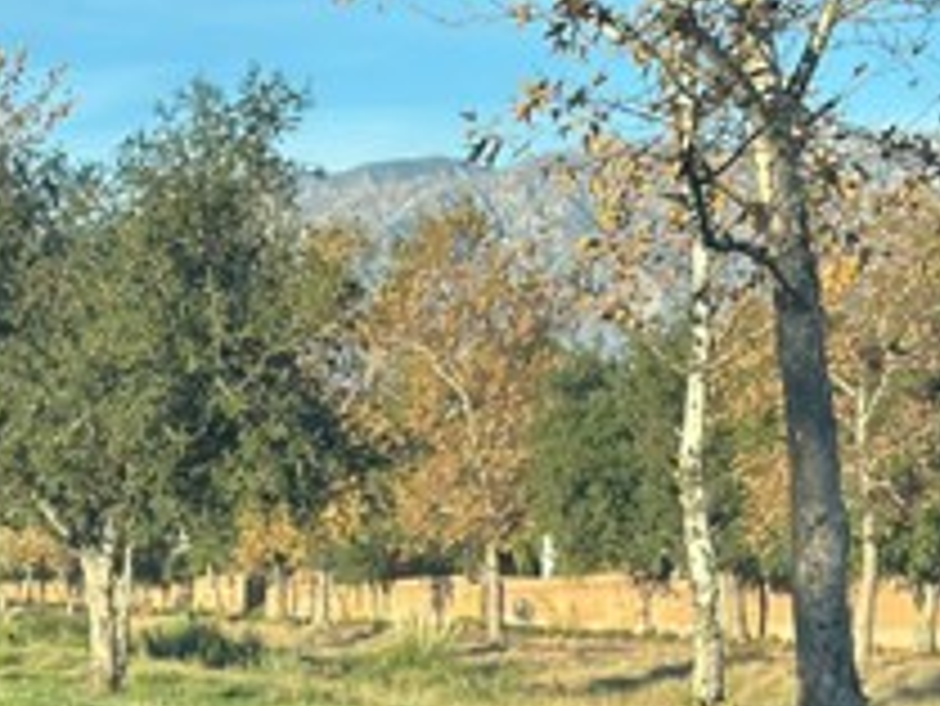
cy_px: 886
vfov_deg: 9.9
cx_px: -490
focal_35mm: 147
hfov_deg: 12.7
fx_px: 3994
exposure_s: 1/1880
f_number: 1.78
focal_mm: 6.86
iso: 80
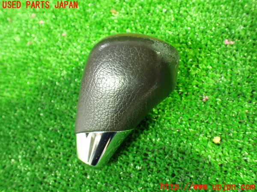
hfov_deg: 60.0
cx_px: 128
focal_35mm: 30
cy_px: 96
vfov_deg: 46.8
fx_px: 223
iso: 1250
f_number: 2.3
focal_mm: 5.4
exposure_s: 1/30
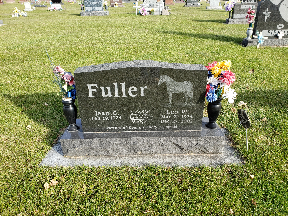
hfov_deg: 67.3
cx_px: 144
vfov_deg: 53.1
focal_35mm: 26
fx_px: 216
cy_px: 108
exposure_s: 1/335
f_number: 2.4
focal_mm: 4.3
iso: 50
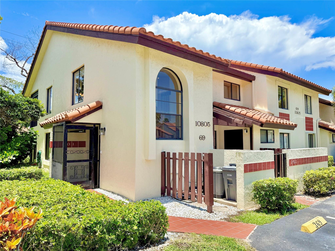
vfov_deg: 56.8
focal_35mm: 24
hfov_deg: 71.6
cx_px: 168
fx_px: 232
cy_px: 126
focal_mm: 6.76
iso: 100
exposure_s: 1/5300
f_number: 1.8
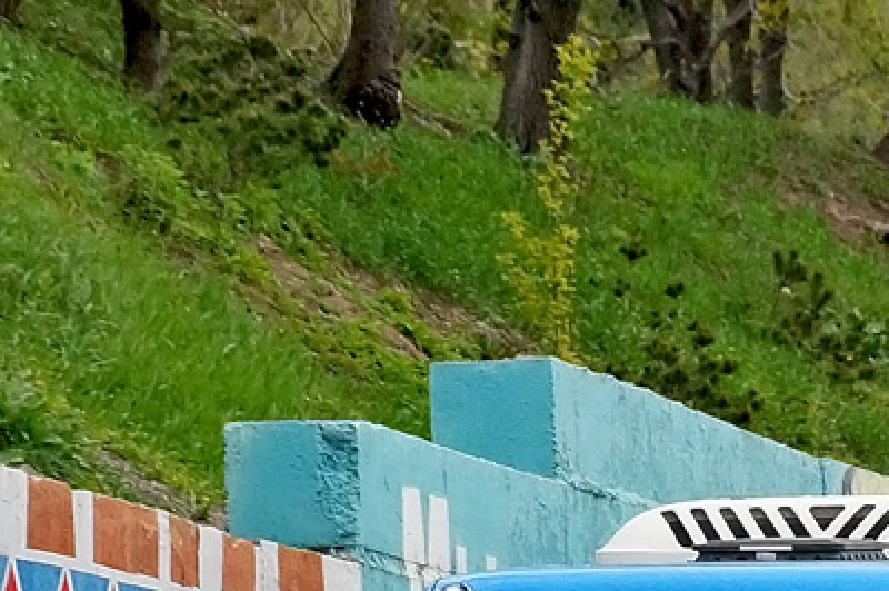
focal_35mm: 639
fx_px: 15756
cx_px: 749
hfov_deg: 3.2
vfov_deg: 2.1
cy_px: 655
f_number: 5.6
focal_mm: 135
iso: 800
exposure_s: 1/250
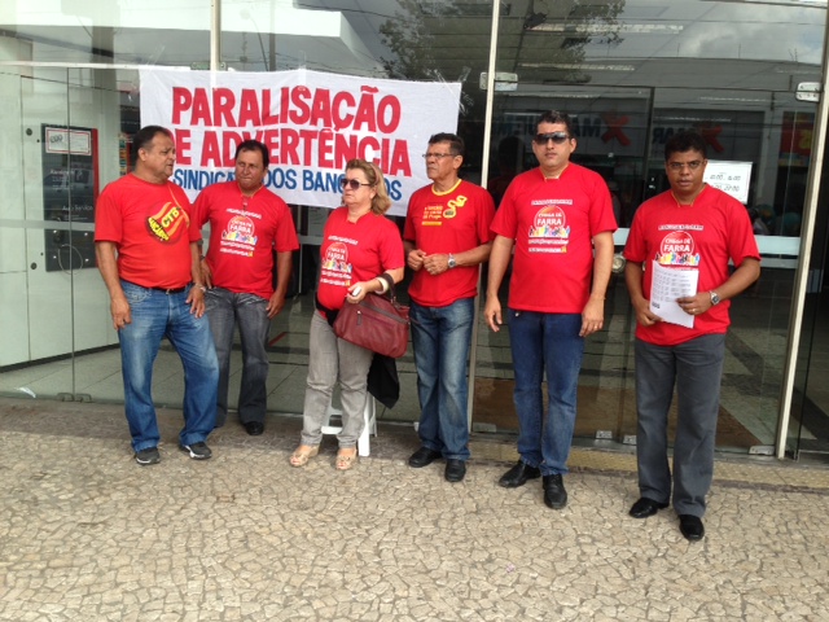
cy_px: 311
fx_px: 790
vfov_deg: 42.9
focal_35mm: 33
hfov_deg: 55.4
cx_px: 414
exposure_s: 1/292
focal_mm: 4.13
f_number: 2.4
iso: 50
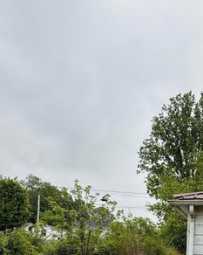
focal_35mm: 30
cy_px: 251
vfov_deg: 49.0
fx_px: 226
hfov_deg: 44.9
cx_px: 175
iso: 50
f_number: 2.2
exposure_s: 1/1368
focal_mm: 2.22
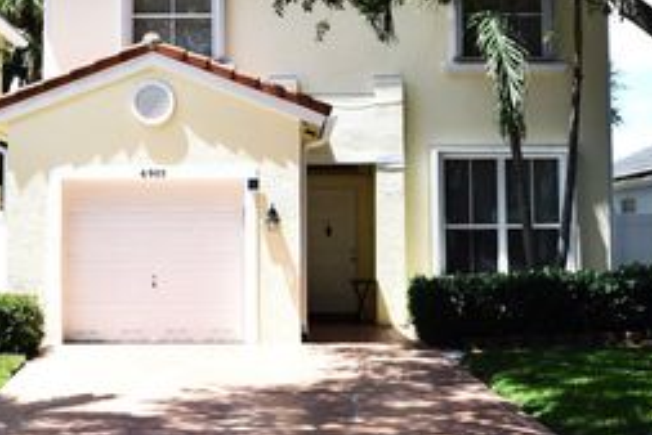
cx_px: 260
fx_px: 1395
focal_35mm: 77
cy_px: 130
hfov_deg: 26.2
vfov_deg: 17.7
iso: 200
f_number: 9
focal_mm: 26
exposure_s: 1/400
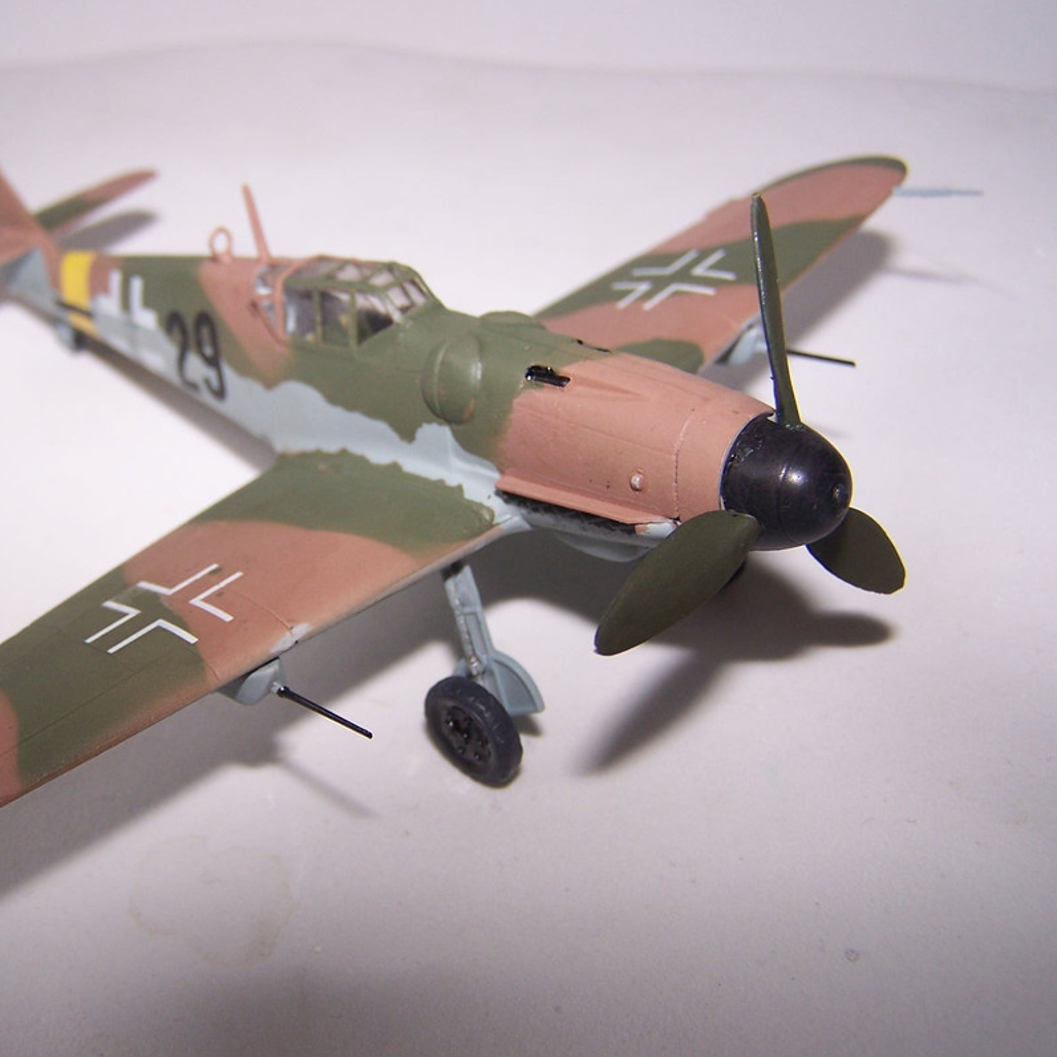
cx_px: 362
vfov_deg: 37.6
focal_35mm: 45
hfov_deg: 37.2
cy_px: 528
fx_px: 1555
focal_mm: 6.3
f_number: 2.8
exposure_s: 1/60
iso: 80
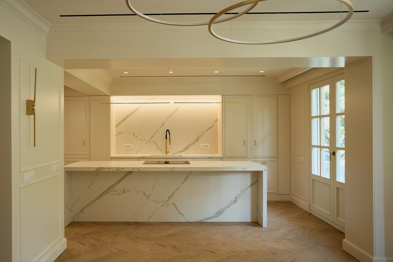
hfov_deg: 65.1
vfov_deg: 46.4
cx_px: 165
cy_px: 141
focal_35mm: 28
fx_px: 306
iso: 640
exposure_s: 1/125
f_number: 4
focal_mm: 24
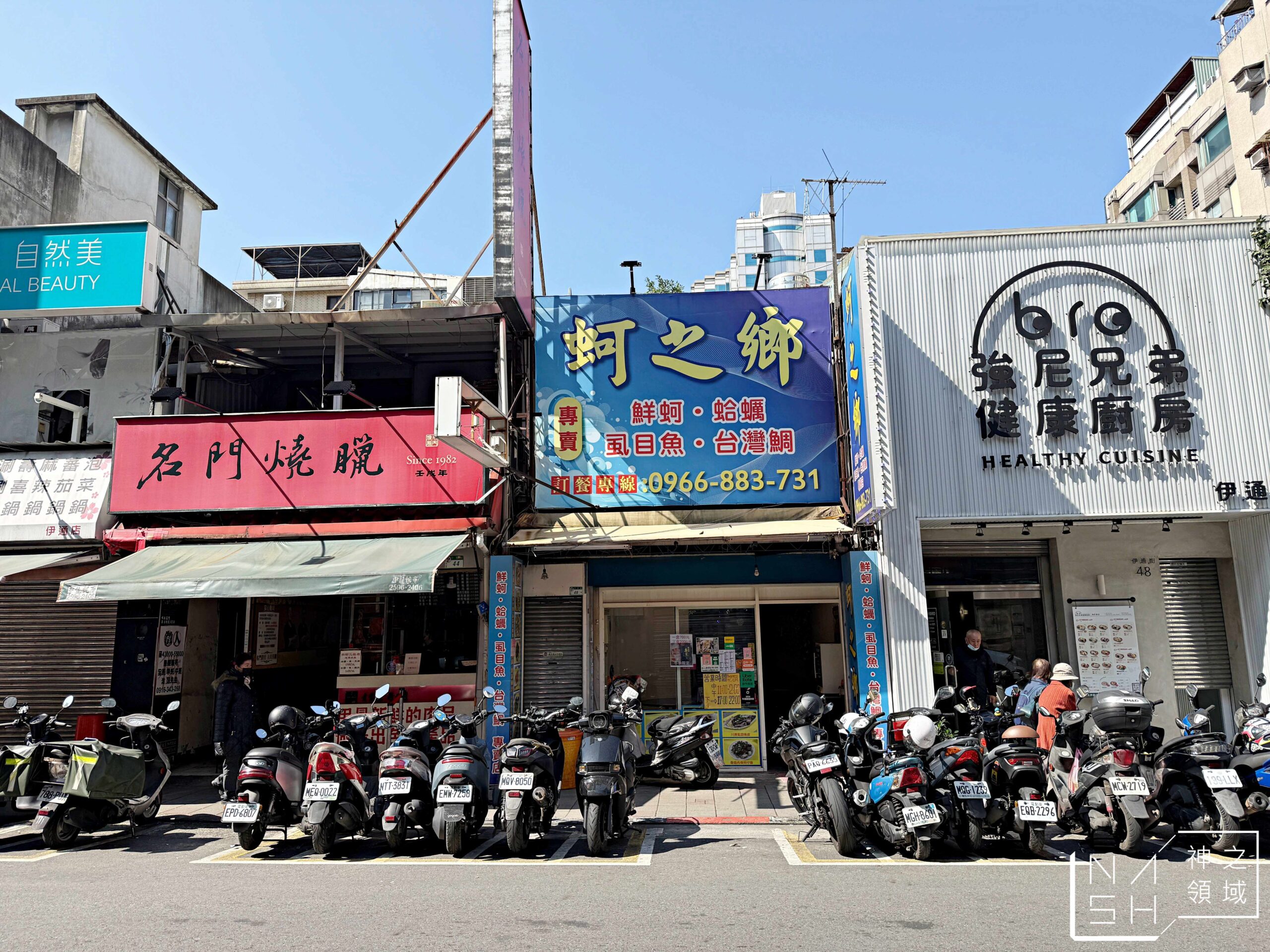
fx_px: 881
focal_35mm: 24
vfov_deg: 56.8
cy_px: 476
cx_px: 635
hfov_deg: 71.6
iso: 80
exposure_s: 1/2525
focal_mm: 6.76
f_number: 1.78
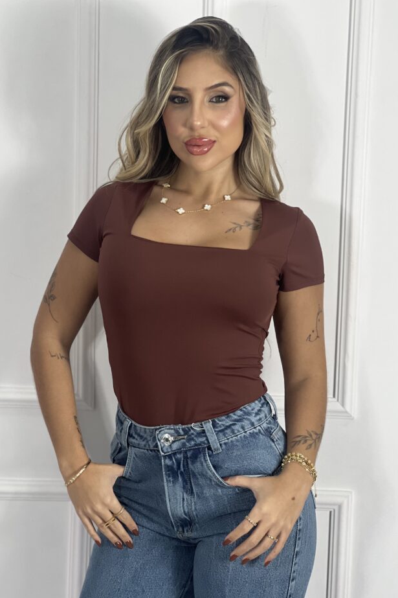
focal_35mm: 81
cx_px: 184
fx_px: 1344
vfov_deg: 25.1
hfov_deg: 16.8
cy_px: 300
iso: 125
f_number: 2.8
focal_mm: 9
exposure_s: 1/120
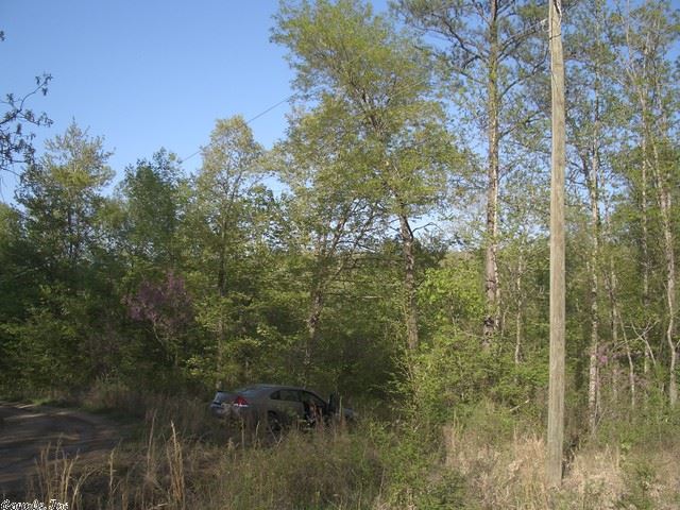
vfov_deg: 40.7
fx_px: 688
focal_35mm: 35
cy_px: 255
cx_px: 340
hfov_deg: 52.6
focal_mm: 5.8
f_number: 4.3
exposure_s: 1/250
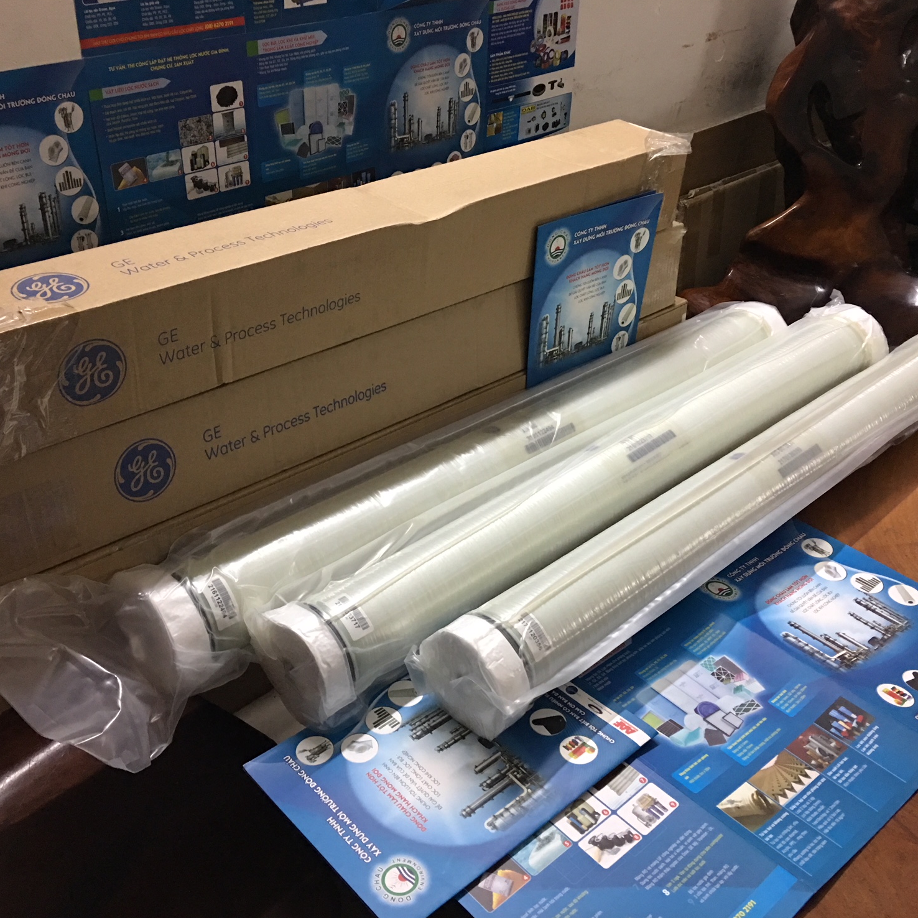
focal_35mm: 35
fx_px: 1050
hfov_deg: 47.2
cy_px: 461
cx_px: 444
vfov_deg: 47.2
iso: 80
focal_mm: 4.15
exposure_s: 1/10
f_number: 2.2
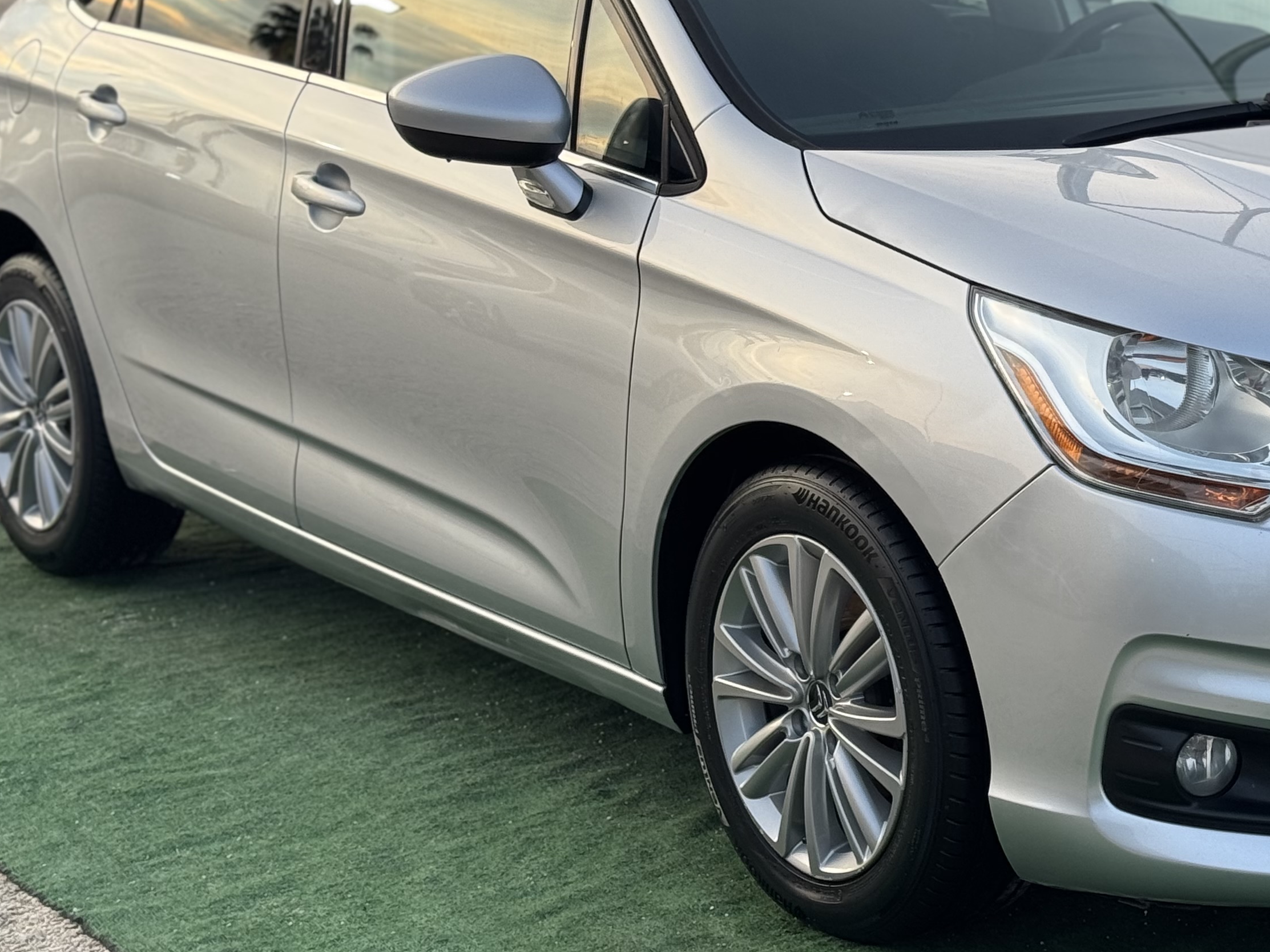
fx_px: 3191
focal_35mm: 87
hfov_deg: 22.3
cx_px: 989
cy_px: 264
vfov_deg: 16.9
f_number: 1.78
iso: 50
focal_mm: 6.76
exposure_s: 1/142
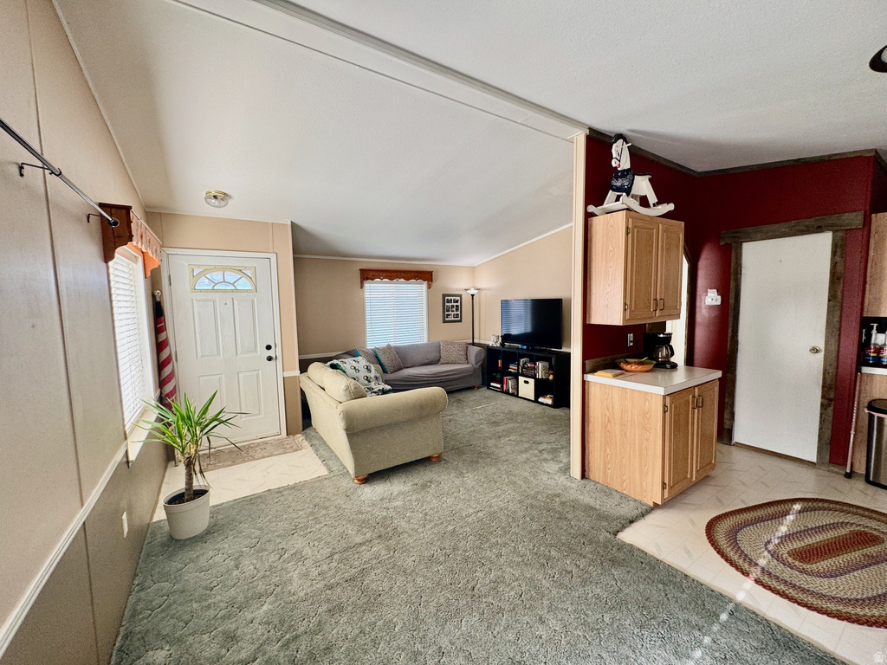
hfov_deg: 102.1
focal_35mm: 14
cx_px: 444
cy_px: 332
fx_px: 359
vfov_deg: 85.7
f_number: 2.2
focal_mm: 2.22
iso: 100
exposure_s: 1/99
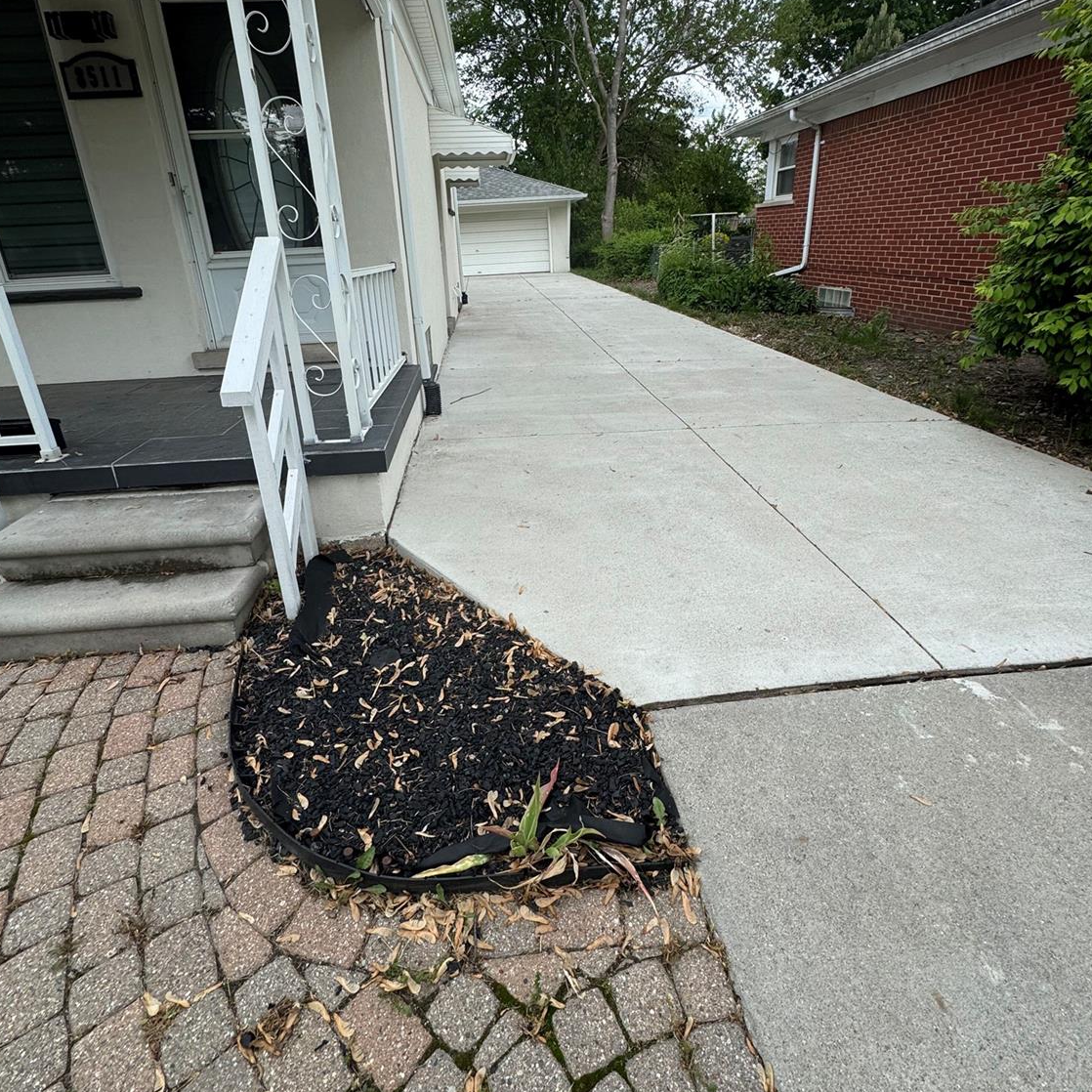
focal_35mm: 17
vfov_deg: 83.1
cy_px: 446
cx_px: 534
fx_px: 607
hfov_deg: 84.0
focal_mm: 2.22
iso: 40
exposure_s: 1/453
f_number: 2.2
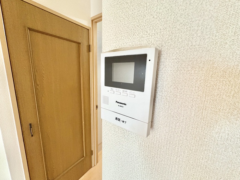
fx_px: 97
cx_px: 120
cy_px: 90
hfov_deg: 102.1
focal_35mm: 14
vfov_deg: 85.7
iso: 500
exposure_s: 1/60
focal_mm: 2.22
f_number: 2.2
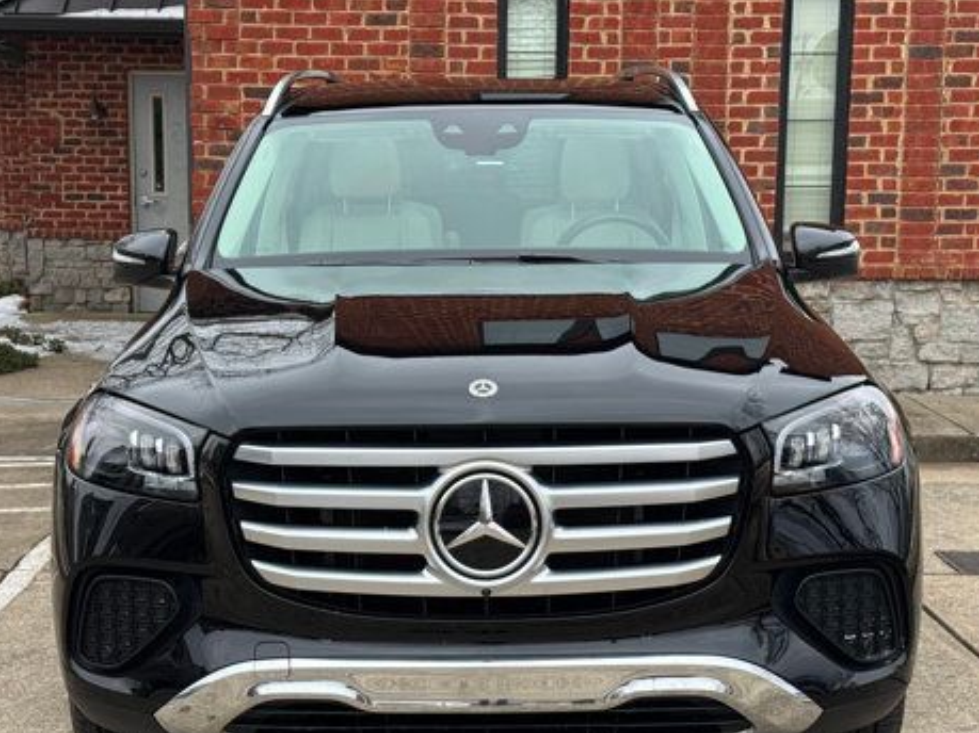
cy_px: 475
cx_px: 465
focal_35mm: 67
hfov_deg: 29.0
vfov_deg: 21.9
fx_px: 1894
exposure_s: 1/244
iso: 64
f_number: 1.78
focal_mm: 6.76
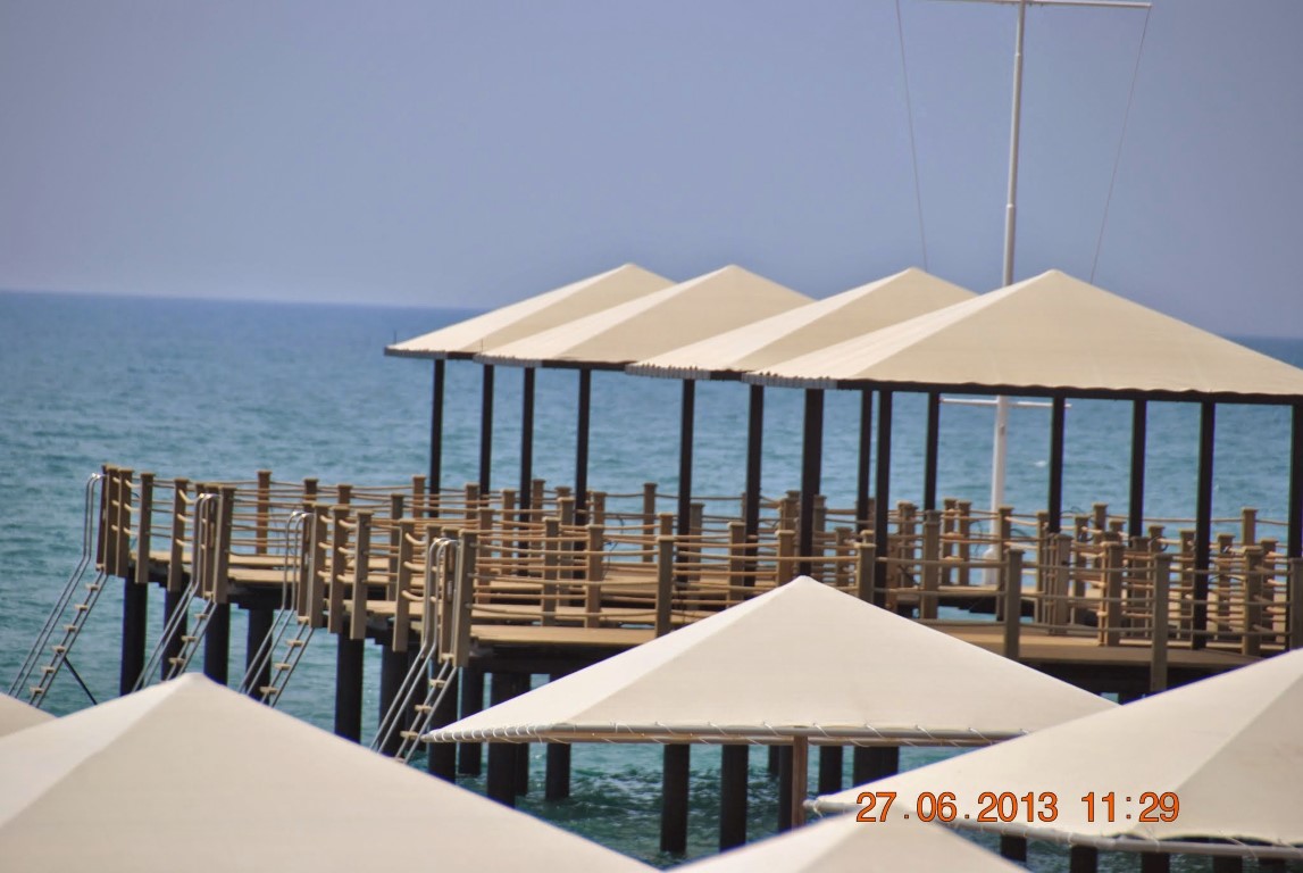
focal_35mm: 300
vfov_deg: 4.6
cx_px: 652
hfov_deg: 6.9
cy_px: 436
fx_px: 10872
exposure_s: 1/1600
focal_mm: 200
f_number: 5.6
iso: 200
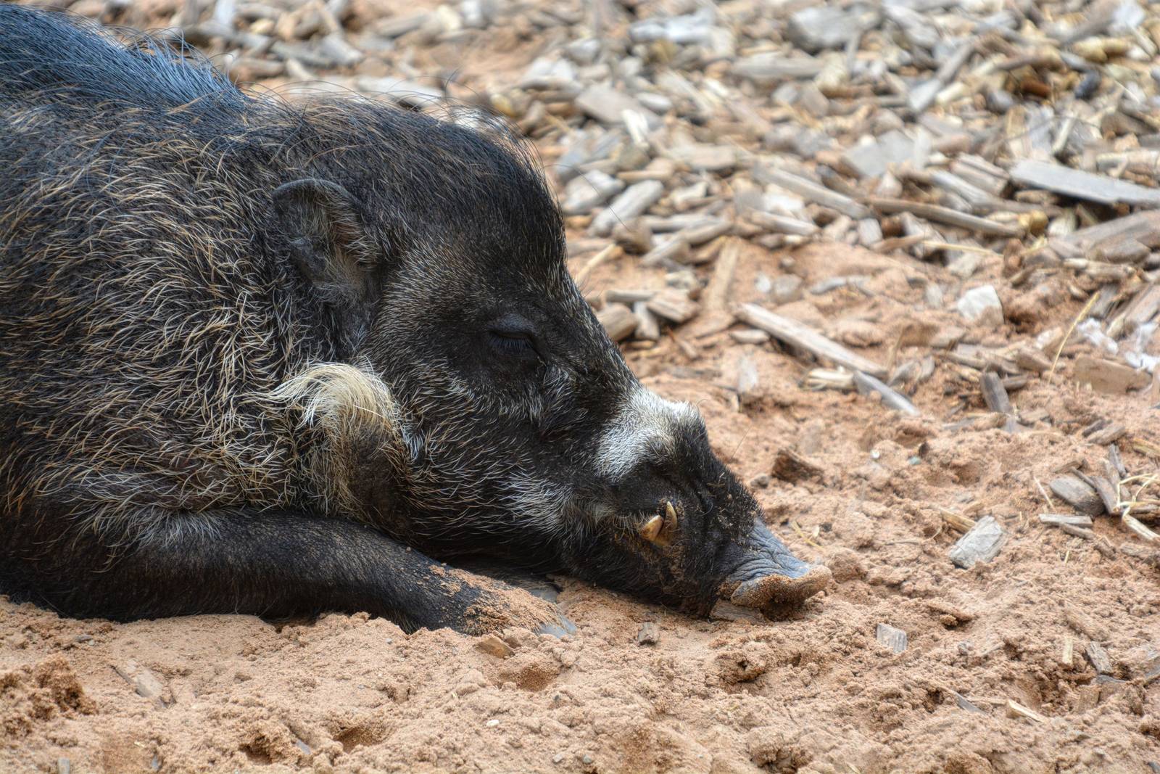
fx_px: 15467
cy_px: 387
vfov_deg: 2.9
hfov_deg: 4.3
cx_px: 580
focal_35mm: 480
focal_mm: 320
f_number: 6.3
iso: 800
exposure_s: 1/800
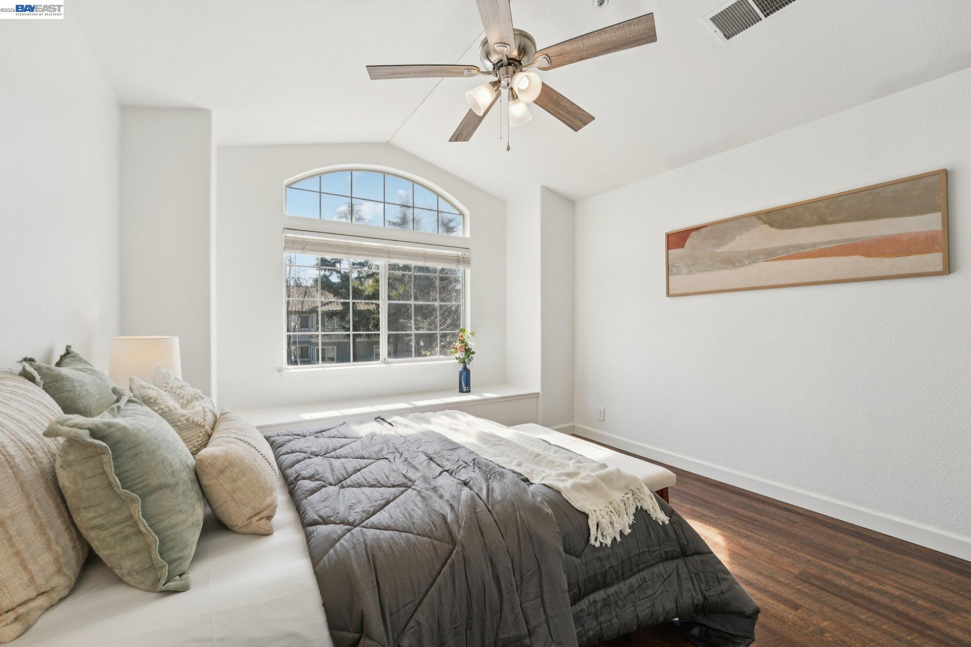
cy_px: 324
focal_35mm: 14
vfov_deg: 81.2
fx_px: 378
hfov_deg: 104.3
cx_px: 486
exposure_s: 1/160
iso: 640
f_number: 8
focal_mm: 14
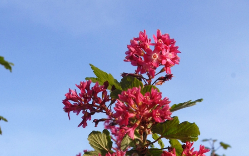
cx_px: 132
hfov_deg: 25.8
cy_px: 208
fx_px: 543
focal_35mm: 80
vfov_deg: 15.5
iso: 400
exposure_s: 1/320
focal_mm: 28
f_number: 10
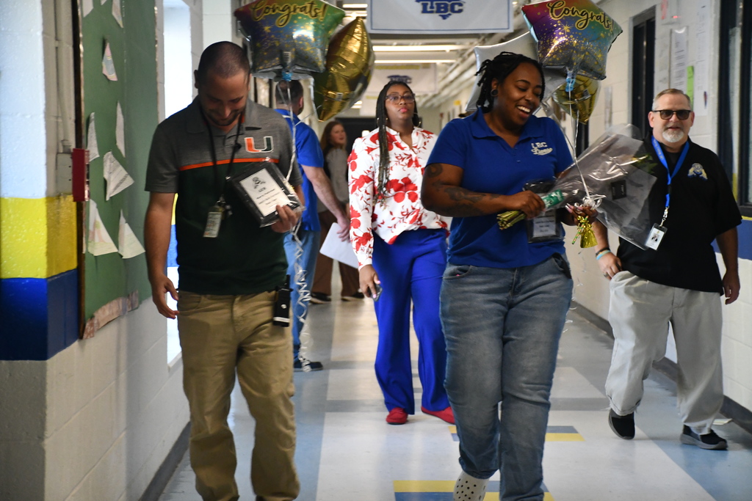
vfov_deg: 13.0
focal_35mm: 105
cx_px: 376
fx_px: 2193
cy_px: 250
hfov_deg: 19.5
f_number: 5
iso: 3200
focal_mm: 70
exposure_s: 1/100
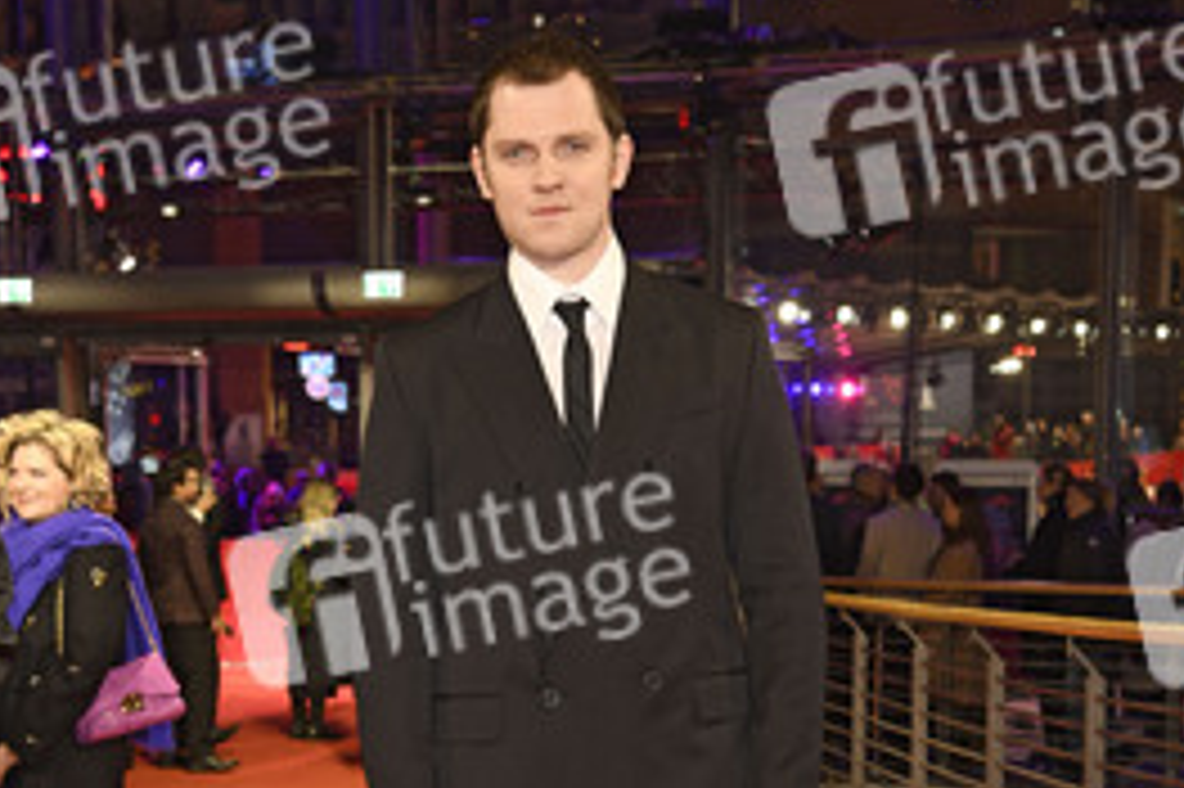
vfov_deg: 18.1
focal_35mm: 73
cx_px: 590
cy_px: 806
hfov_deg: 27.7
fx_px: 2399
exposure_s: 1/125
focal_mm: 48
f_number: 5
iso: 1250
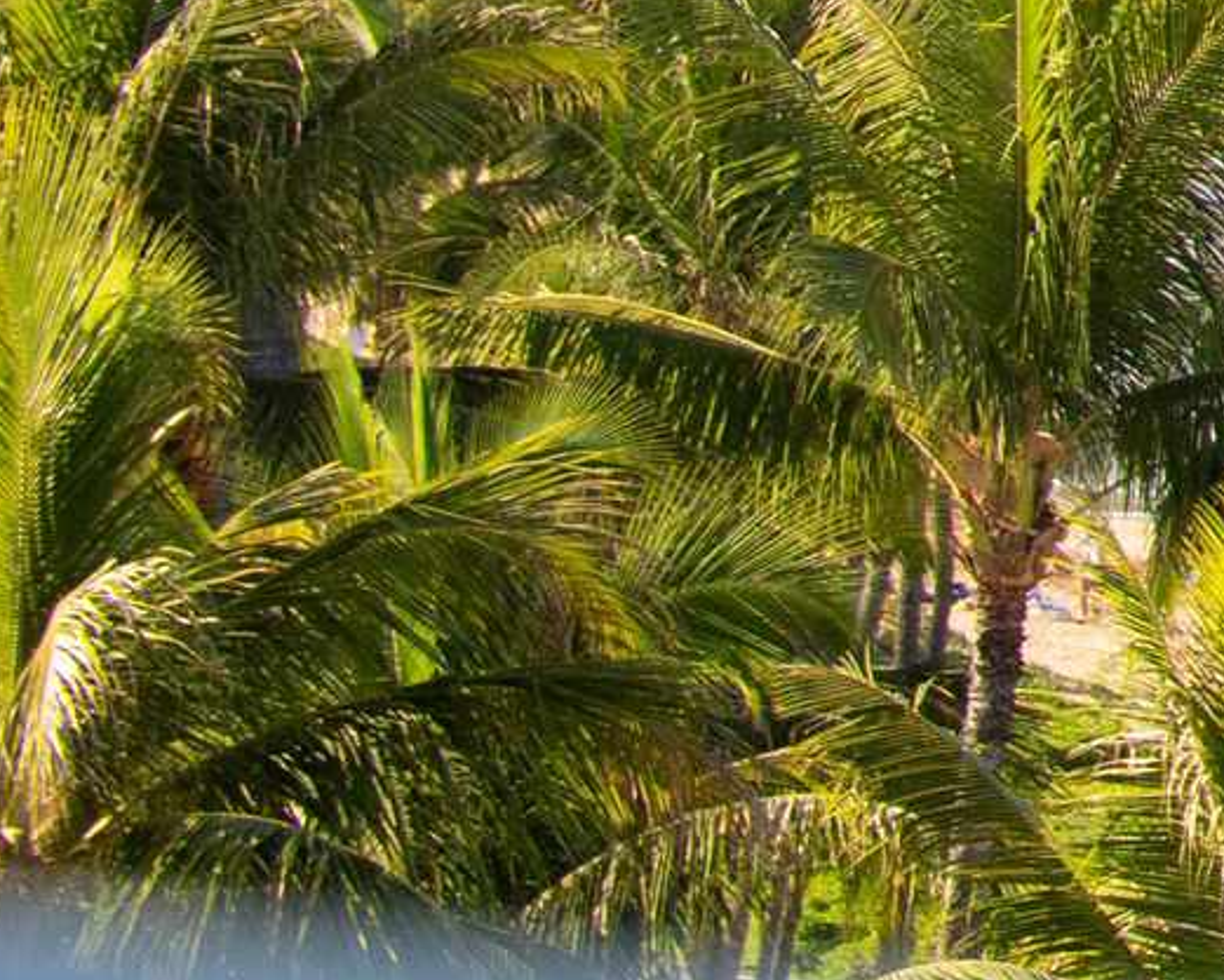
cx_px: 3380
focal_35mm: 770
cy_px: -329
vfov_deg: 2.0
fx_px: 27899
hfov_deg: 2.5
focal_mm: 67
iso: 400
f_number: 5.6
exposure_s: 1/400
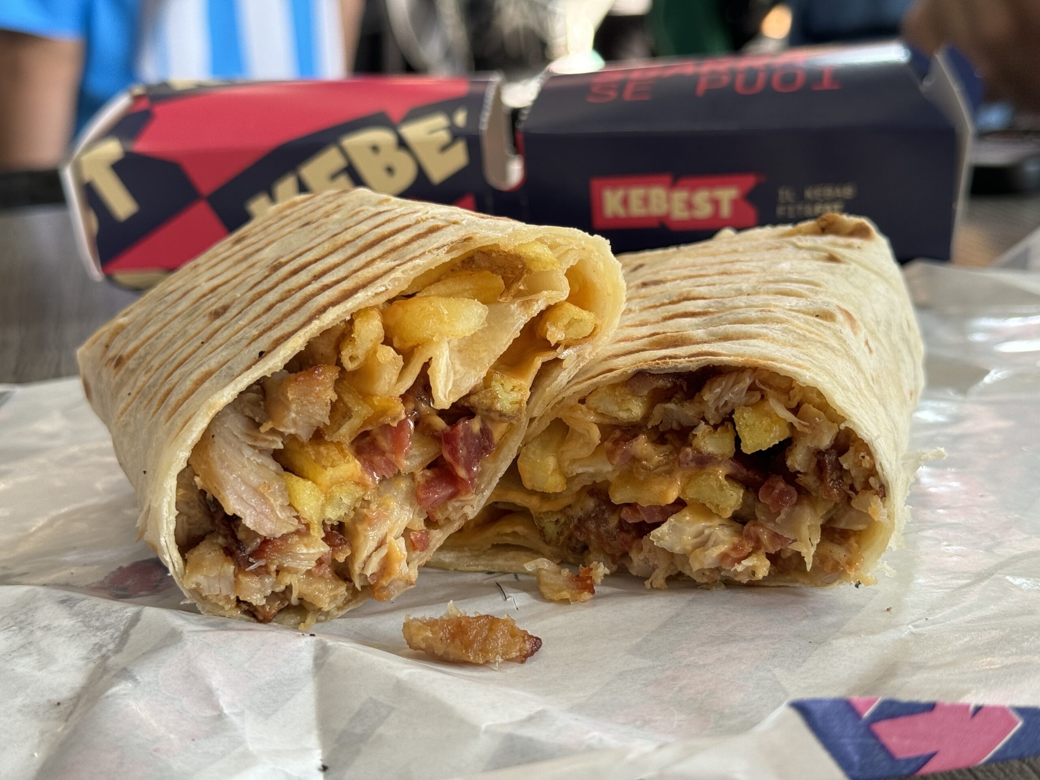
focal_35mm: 48
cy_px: 390
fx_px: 1442
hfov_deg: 39.7
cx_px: 520
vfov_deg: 30.3
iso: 64
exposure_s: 1/121
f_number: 1.78
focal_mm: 6.76
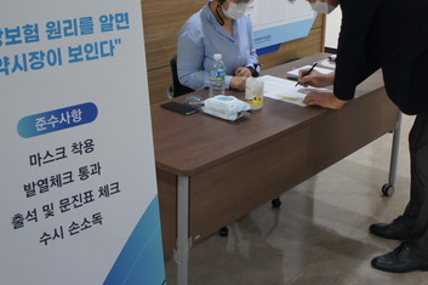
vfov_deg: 26.0
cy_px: 54
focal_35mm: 51
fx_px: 606
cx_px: 239
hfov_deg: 38.8
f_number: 4
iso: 500
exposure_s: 1/30
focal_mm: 20
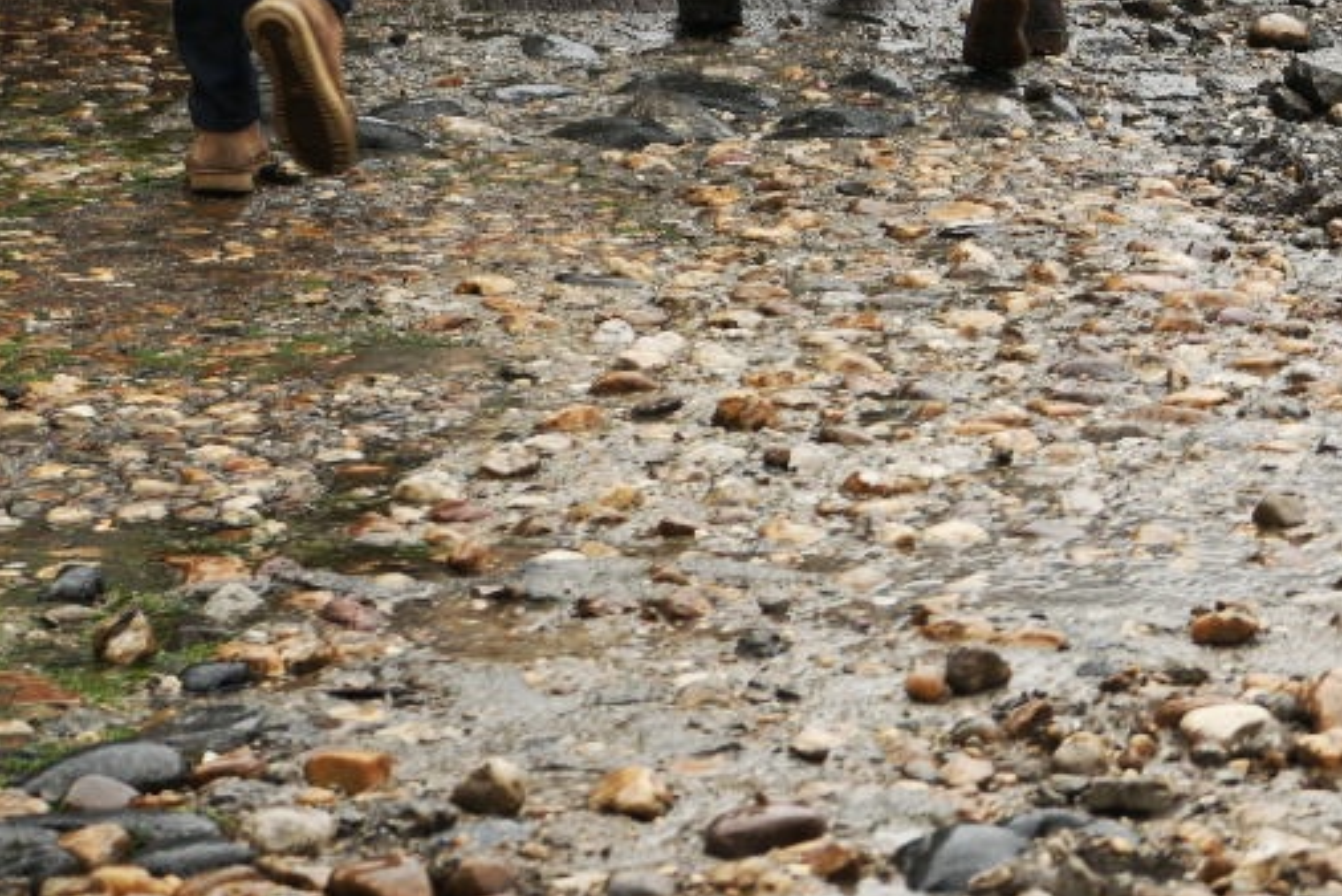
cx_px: 2101
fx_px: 8355
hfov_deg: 8.9
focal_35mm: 224
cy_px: -403
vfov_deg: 6.1
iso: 500
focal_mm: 70
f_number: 4.5
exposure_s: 1/125
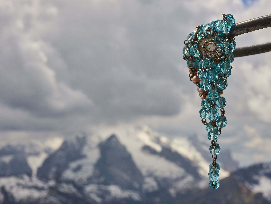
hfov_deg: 23.5
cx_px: 147
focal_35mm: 83
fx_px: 650
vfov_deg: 17.8
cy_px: 102
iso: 125
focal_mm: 27.98
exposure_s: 1/250
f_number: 11
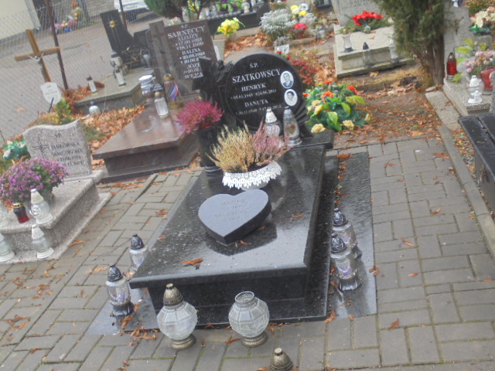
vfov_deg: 37.7
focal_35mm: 38
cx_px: 248
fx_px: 543
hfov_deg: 49.0
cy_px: 186
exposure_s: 1/30
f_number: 4.2
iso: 100
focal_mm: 6.9
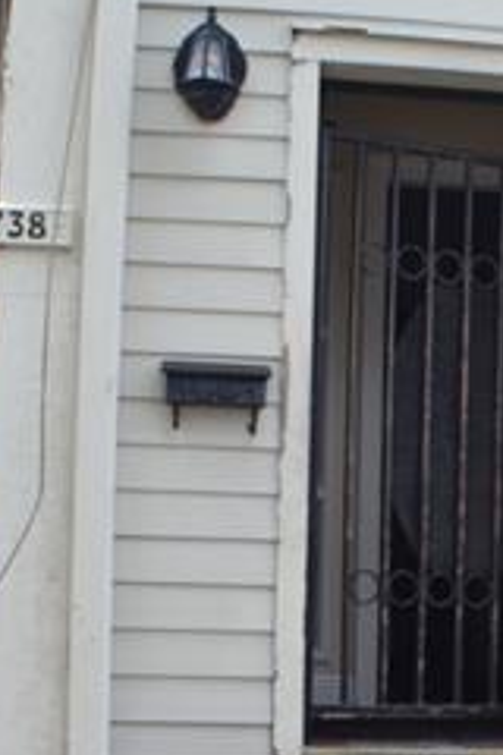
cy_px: 620
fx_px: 1760
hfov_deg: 16.1
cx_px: 418
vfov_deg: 23.8
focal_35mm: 84
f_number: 5.6
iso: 100
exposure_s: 1/125
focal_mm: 28
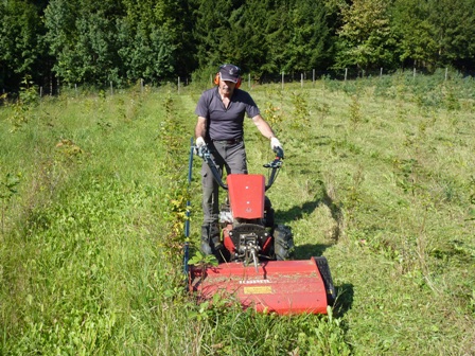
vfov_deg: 34.3
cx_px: 238
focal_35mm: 42
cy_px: 178
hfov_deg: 44.8
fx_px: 576
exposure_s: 1/400
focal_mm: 6.9
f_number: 4
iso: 80
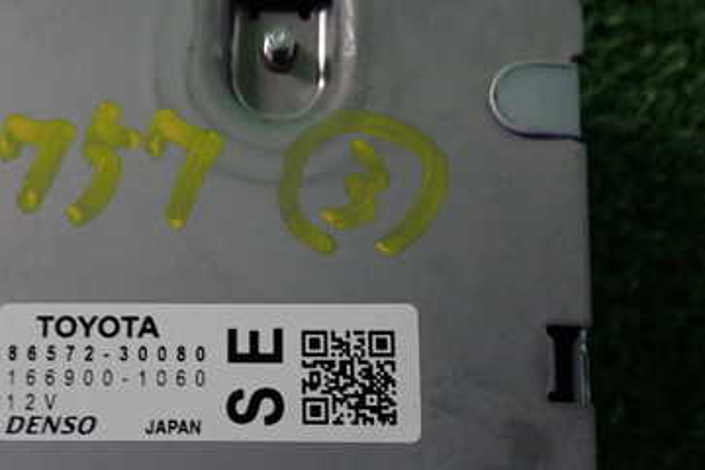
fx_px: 1018
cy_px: 300
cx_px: 210
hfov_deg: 37.6
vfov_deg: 25.9
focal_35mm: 52
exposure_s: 1/30
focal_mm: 5.4
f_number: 2.3
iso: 200
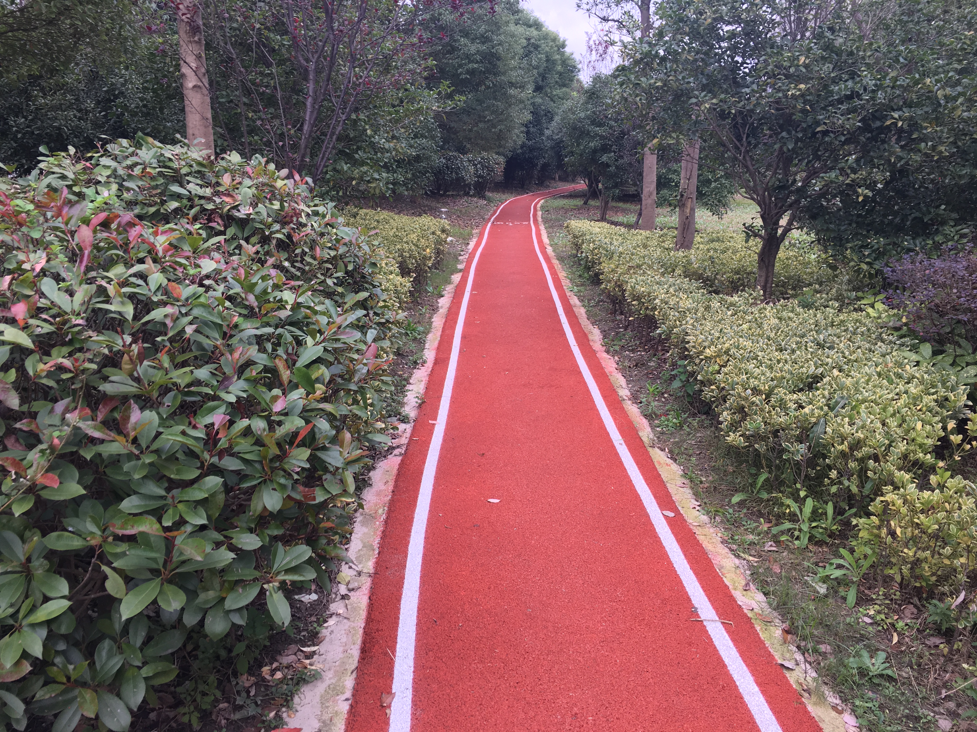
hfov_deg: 61.7
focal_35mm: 29
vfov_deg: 48.2
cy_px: 366
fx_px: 818
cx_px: 488
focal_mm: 4.15
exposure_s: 1/50
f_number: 2.2
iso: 25
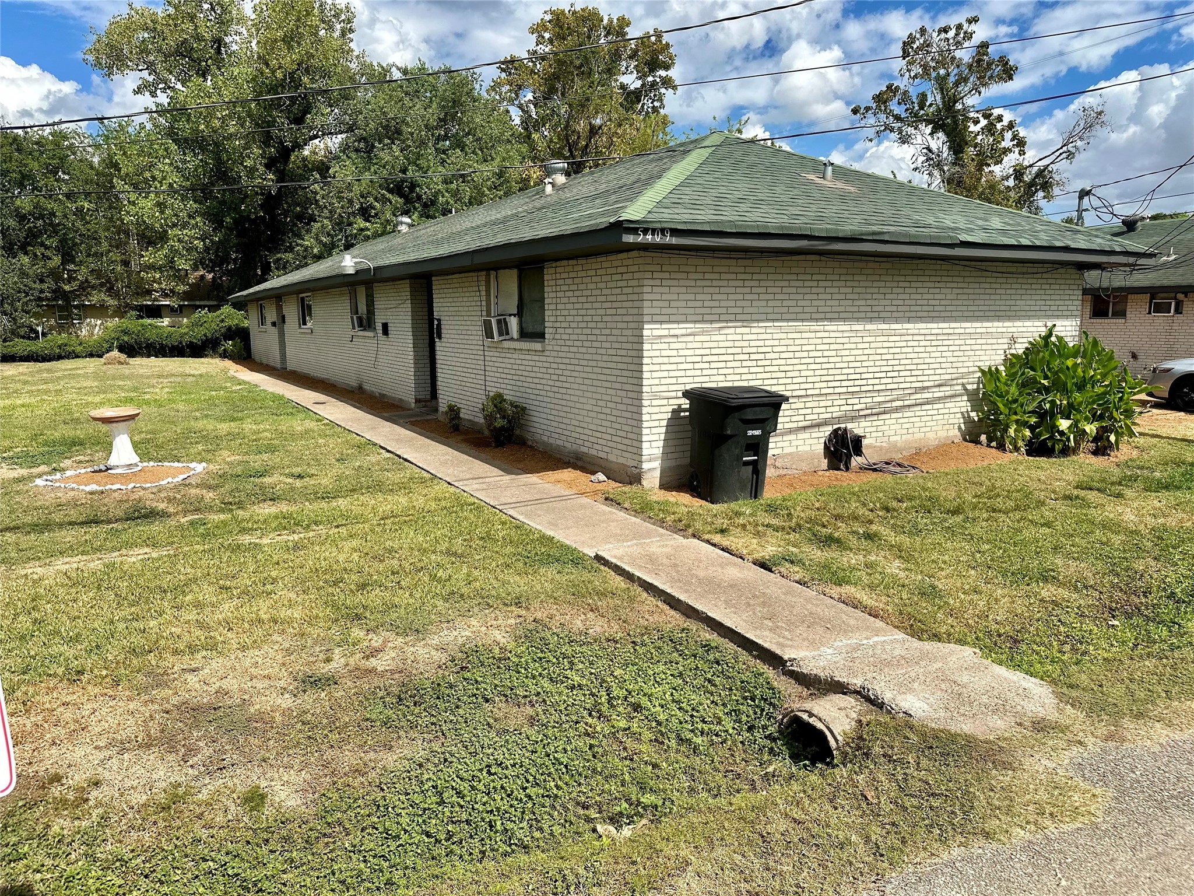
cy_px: 448
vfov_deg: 56.8
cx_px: 597
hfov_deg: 71.6
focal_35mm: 24
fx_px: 828
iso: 80
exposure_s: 1/5848
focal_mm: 6.86
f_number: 1.78
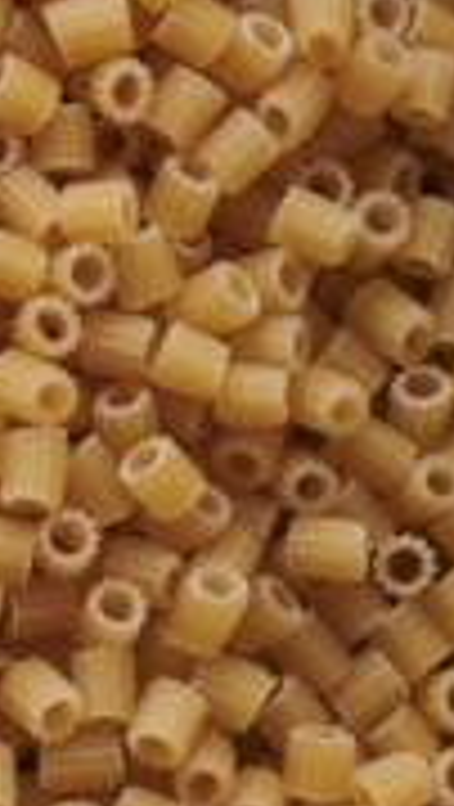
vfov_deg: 9.2
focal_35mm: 234
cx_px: -1227
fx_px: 4996
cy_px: 509
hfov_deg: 4.8
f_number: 8
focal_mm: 50
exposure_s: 1/100
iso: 160
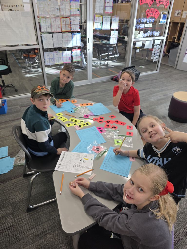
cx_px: 94
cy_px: 124
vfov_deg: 73.9
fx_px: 166
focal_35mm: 23
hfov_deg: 58.9
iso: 80
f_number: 1.7
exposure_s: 1/180
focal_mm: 6.3
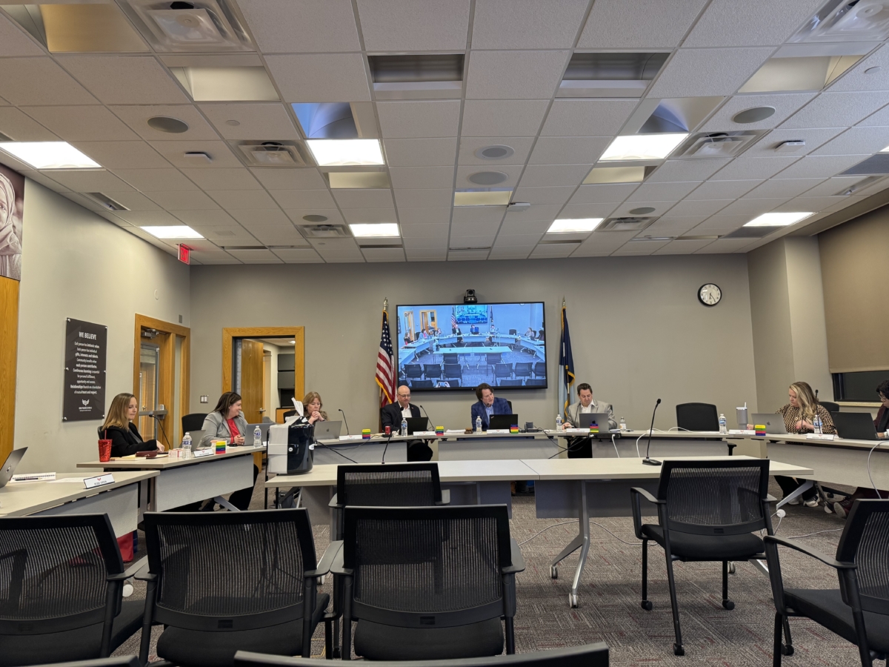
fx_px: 616
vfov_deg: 56.8
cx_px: 444
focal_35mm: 24
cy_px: 334
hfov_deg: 71.6
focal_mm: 6.76
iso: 200
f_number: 1.78
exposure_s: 1/75
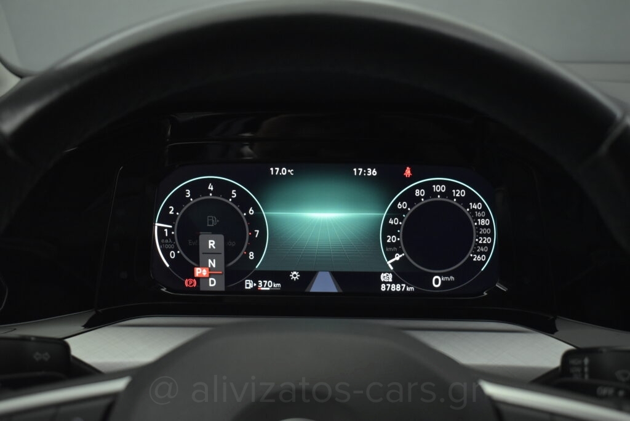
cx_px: 315
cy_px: 210
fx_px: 762
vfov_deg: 30.9
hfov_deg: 44.9
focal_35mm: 44
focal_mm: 29
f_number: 4.2
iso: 1600
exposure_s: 1/125
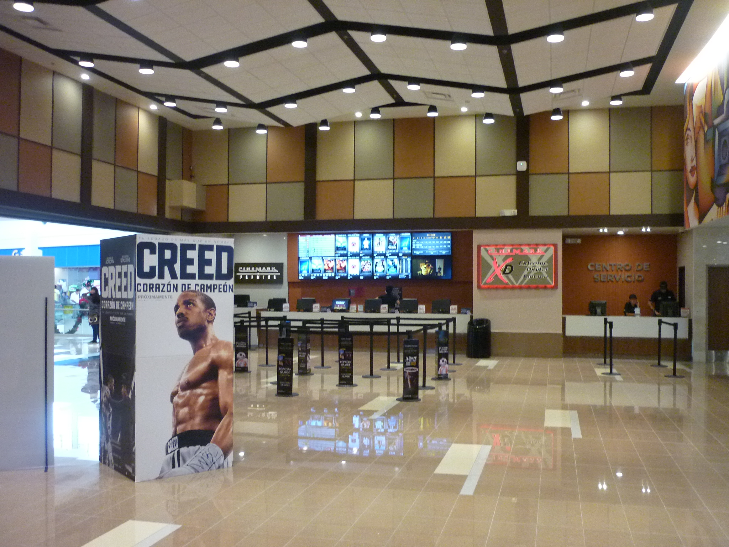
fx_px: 695
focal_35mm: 33
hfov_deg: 55.4
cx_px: 364
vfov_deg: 42.9
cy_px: 274
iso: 400
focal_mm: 5.5
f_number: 2.8
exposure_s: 1/30
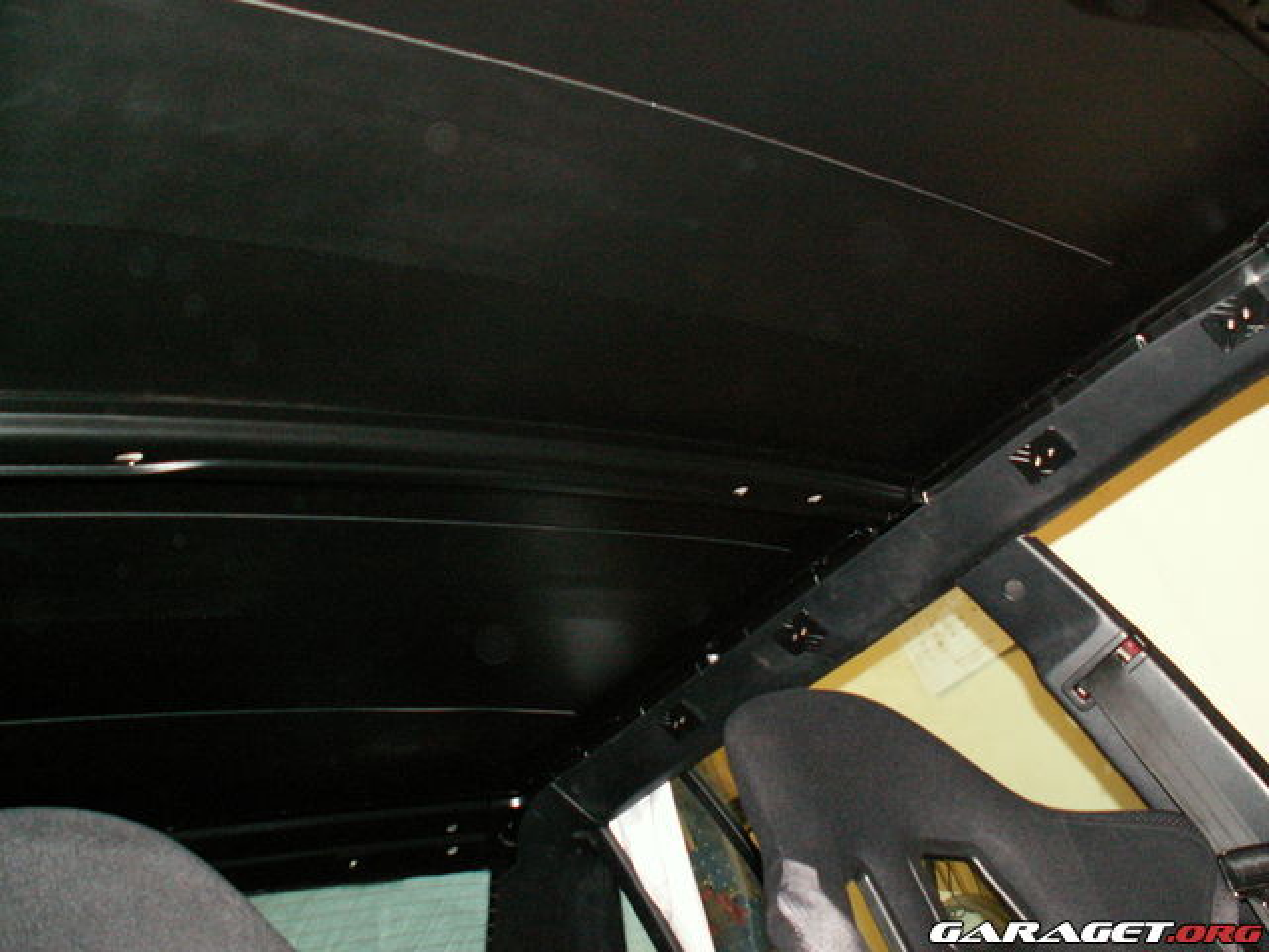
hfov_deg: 52.6
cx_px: 634
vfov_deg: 40.7
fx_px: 1283
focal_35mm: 35
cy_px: 476
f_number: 2.8
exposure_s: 1/40
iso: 160
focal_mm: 5.86
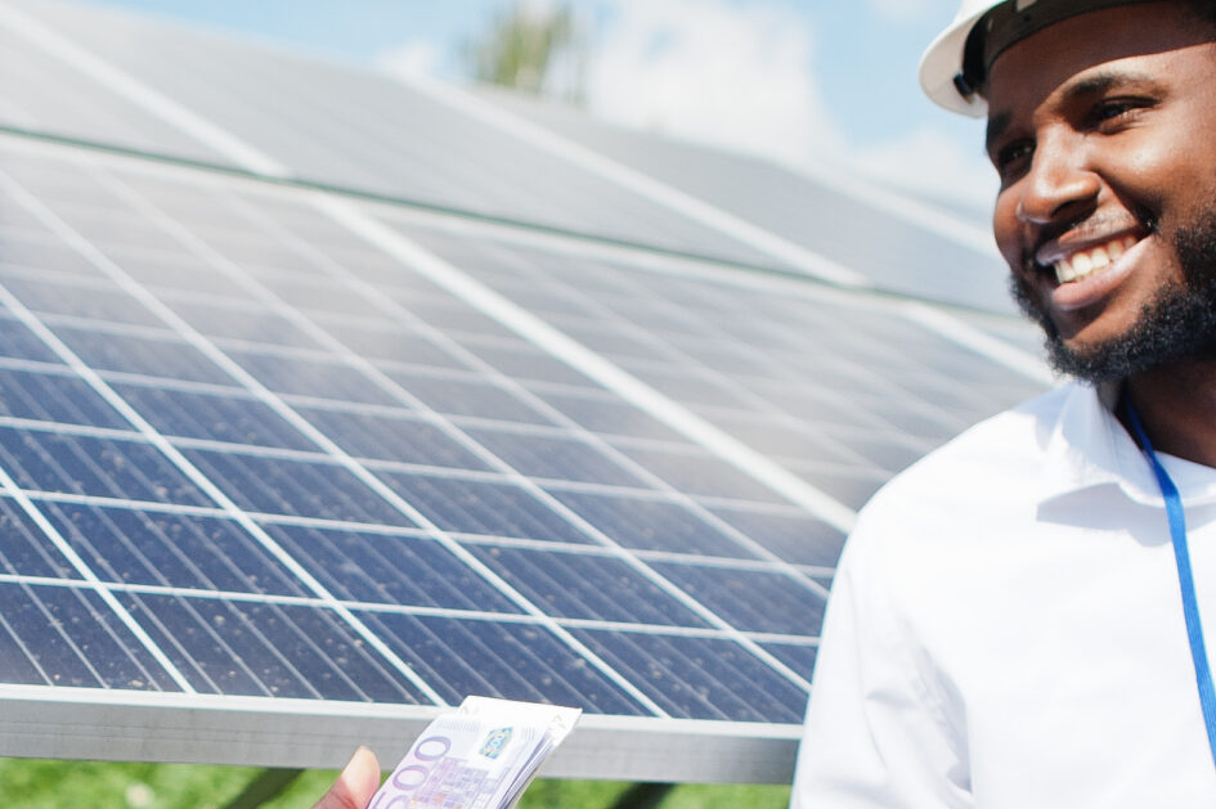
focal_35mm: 65
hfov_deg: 30.8
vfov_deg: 19.9
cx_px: 432
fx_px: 2194
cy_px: 911
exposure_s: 1/8000
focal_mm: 24
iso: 200
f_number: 2.5
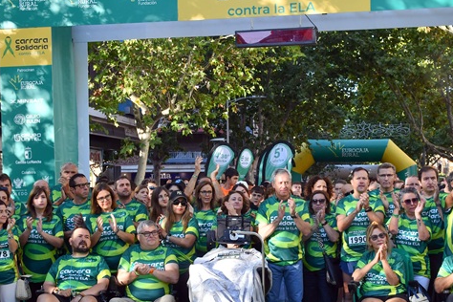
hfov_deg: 29.6
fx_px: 856
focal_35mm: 68
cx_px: 276
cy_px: 183
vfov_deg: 20.0
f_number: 9
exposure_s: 1/320
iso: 1000
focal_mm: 29
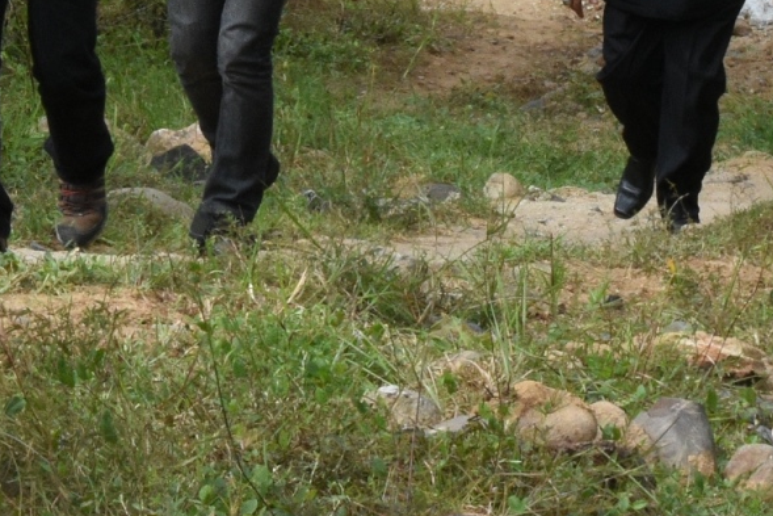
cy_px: -180
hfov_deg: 6.1
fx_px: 7217
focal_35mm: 336
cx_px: -157
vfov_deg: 4.1
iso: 1000
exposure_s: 1/250
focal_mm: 55
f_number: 20
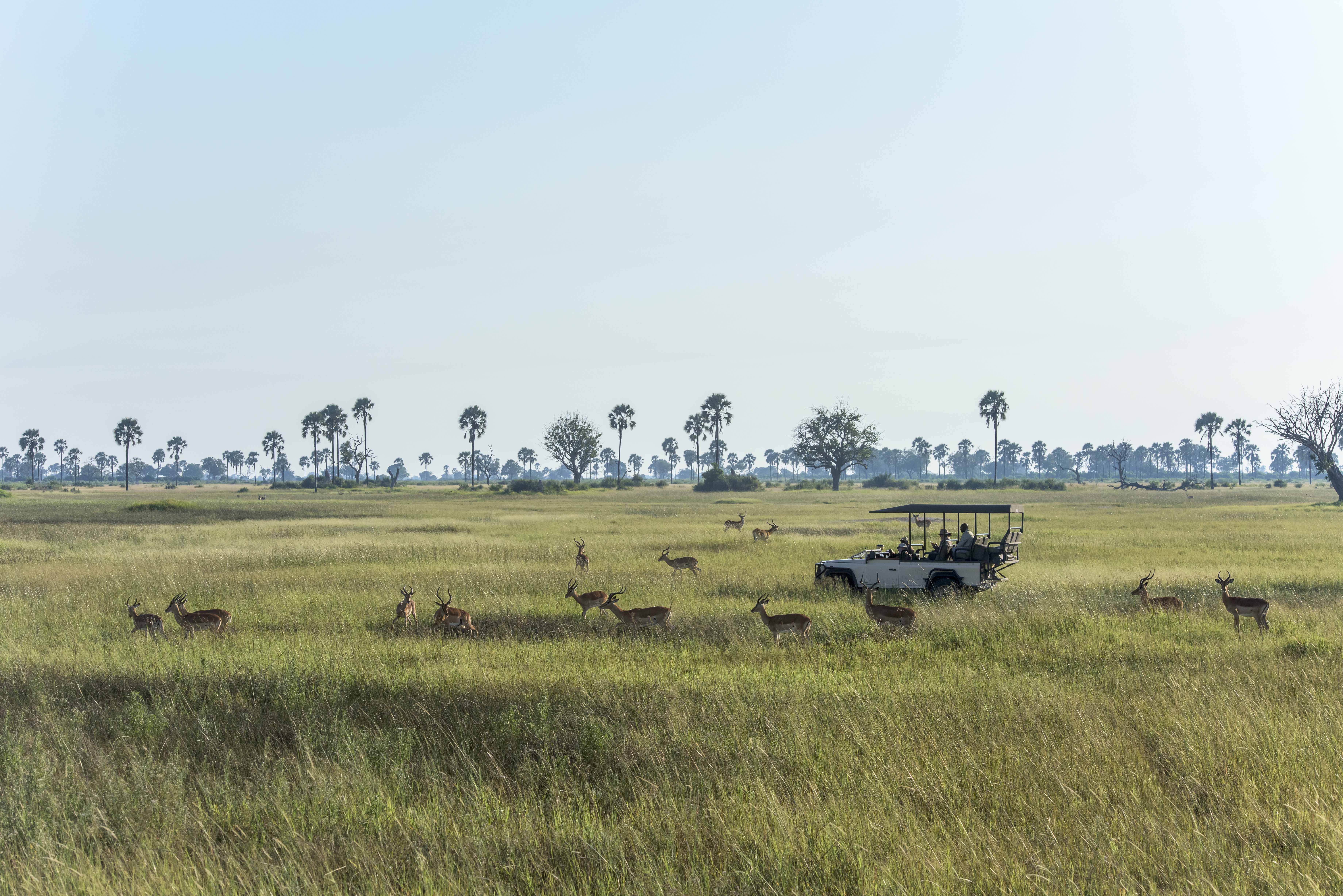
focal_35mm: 95
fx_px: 3545
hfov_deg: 21.5
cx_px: 672
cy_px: 448
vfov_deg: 14.4
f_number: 11
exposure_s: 1/1000
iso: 800
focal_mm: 95
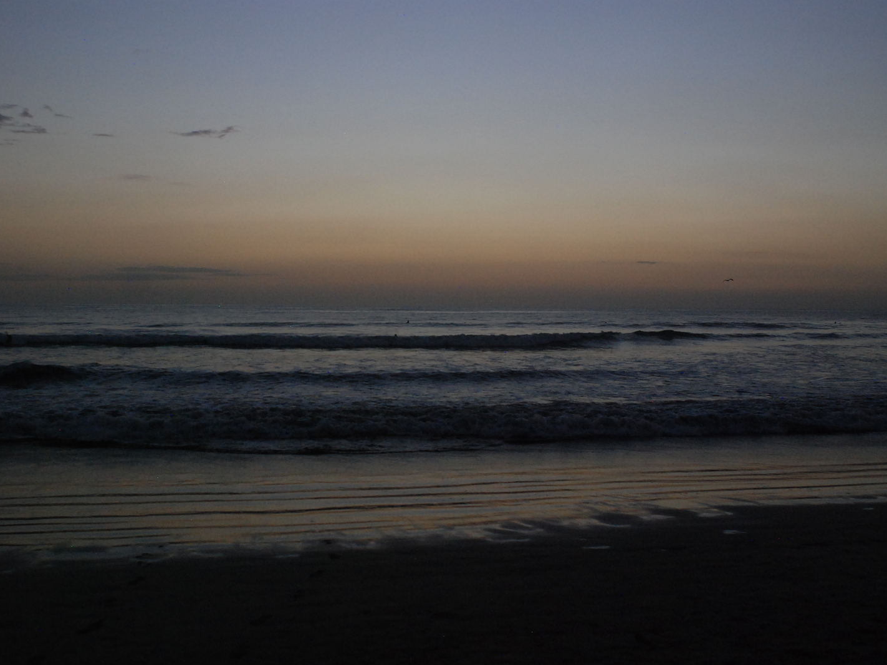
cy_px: 334
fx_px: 999
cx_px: 424
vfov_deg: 36.8
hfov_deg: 47.9
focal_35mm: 39
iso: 1000
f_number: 4
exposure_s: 1/1600
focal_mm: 24
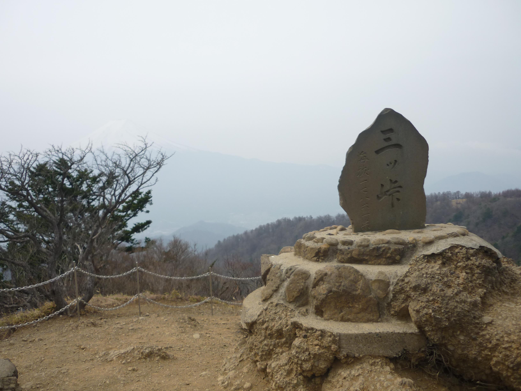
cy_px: 196
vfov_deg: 42.9
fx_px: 497
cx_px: 260
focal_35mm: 33
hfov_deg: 55.4
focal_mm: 5.5
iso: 80
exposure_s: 1/200
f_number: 8
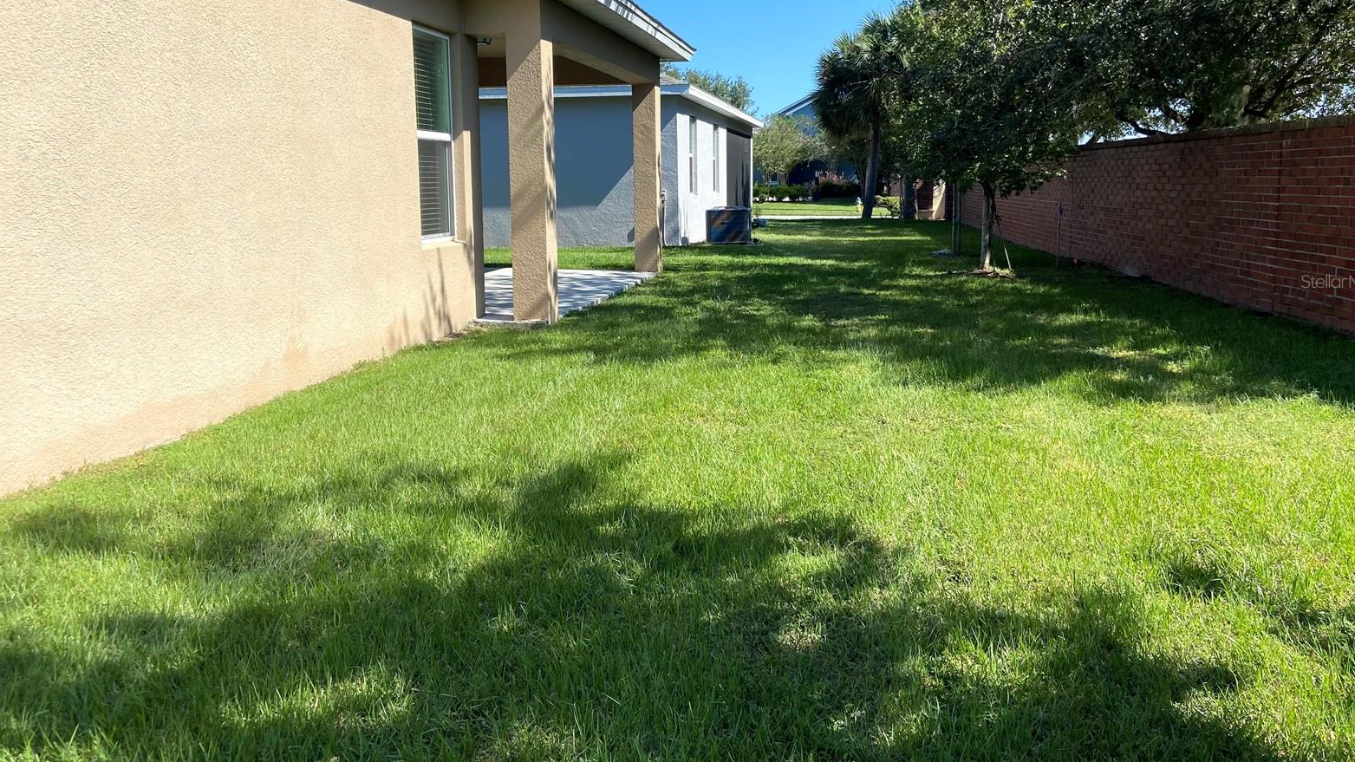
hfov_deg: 66.1
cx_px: 689
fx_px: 1042
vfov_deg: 39.9
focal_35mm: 29
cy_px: 281
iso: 32
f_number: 1.8
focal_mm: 4.25
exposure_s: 1/2105
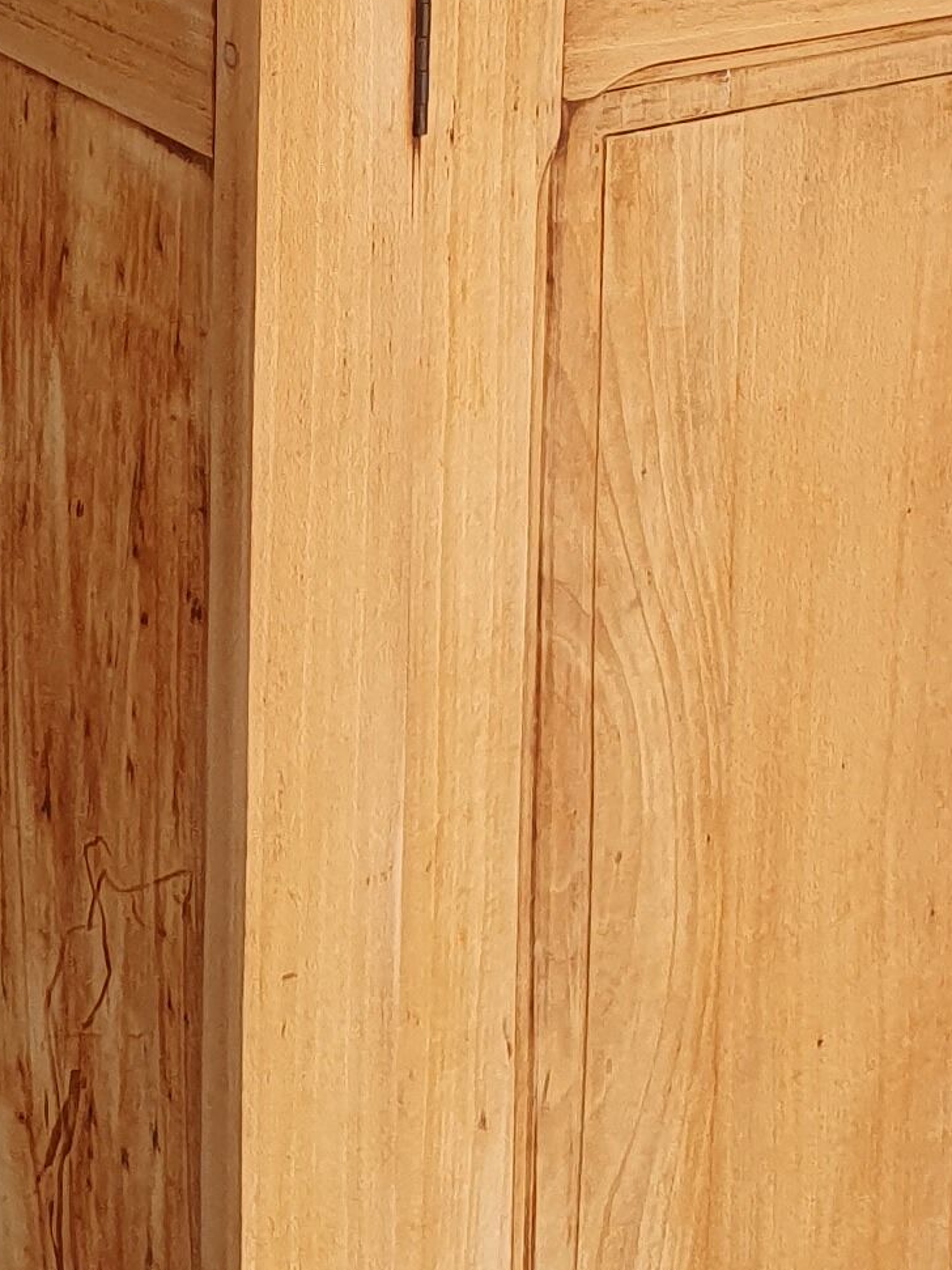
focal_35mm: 108
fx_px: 3961
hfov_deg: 13.7
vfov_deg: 17.5
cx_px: 411
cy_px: -165
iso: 50
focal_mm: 4.32
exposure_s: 1/450
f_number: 2.4
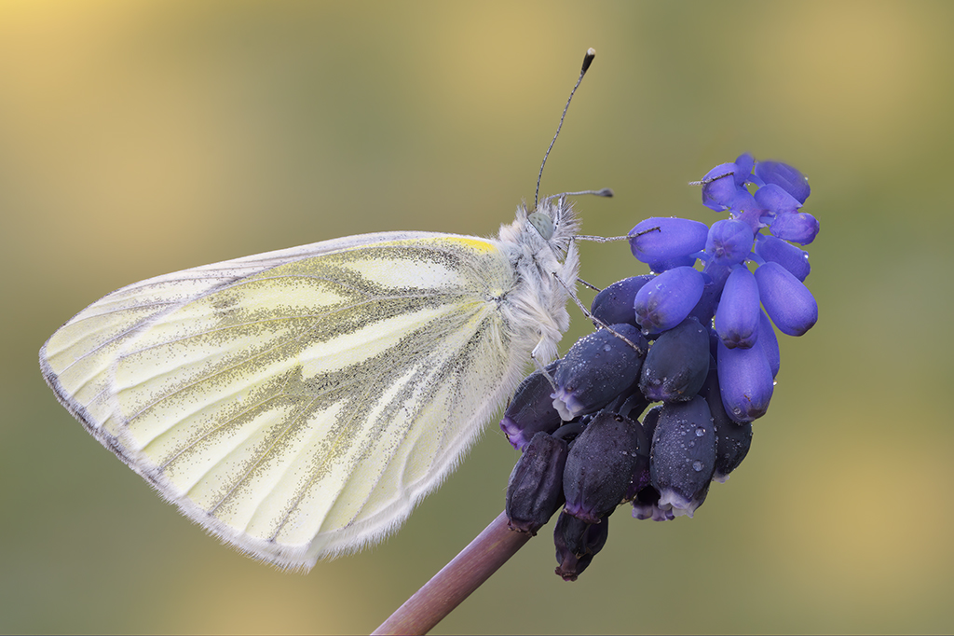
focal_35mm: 135
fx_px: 3576
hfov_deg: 15.2
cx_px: 477
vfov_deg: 10.2
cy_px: 318
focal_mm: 90
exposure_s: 1/8
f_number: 16
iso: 100
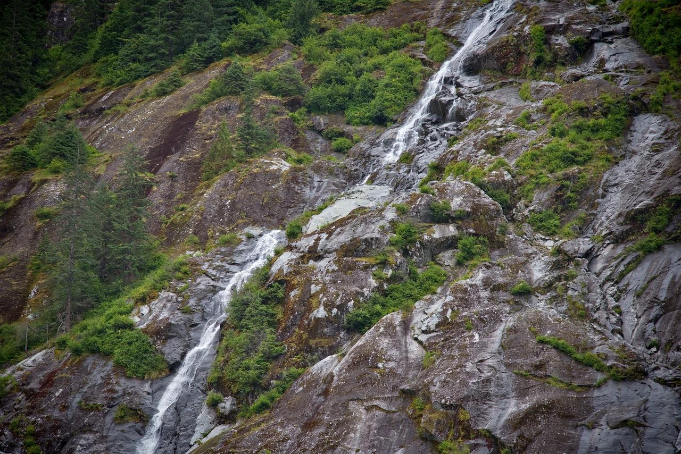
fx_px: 2270
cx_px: 340
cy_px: 227
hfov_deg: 17.1
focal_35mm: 120
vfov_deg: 11.4
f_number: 4
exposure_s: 1/250
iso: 160
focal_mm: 120
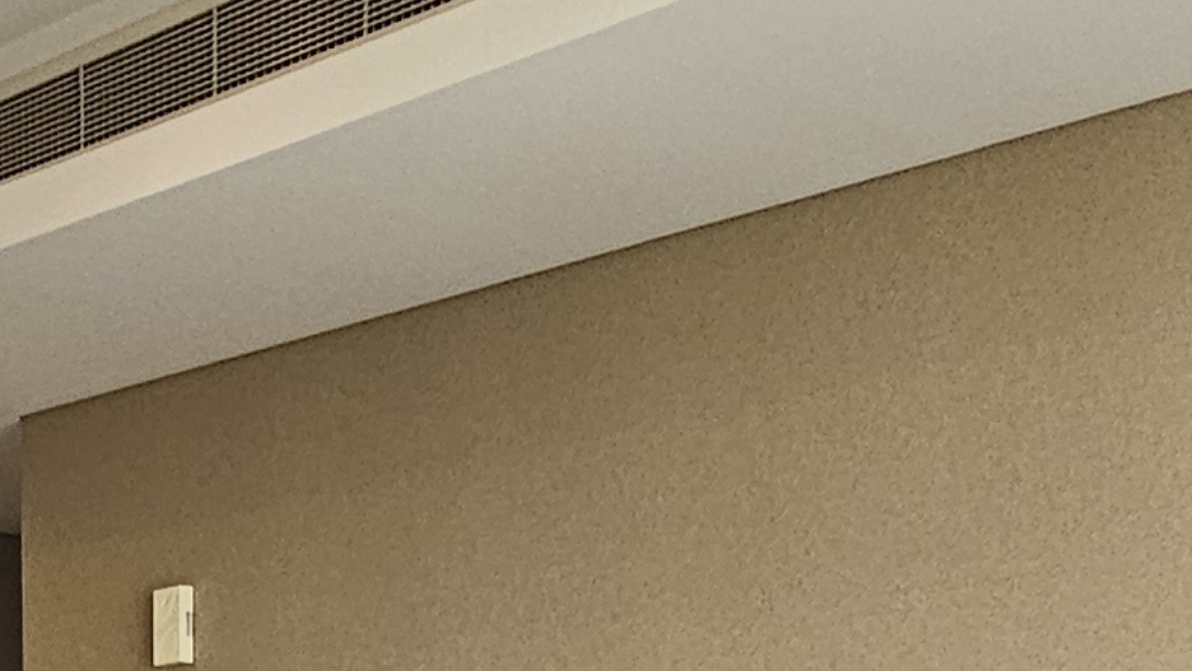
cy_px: 1439
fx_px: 2276
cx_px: 30
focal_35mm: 72
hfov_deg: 27.8
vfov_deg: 13.7
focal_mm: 2.2
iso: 80
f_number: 2.2
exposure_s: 1/50
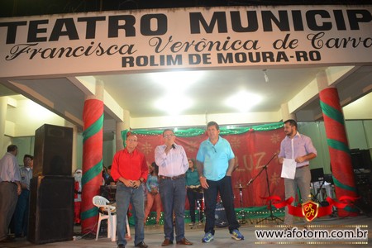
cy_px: 124
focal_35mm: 30
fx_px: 310
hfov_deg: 61.9
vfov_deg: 43.6
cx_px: 186
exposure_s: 1/60
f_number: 3.5
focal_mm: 20
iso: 1400
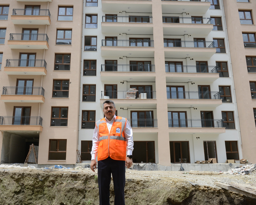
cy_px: 102
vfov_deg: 44.5
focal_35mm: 33
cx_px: 114
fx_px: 250
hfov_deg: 54.1
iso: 800
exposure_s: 1/320
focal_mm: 29
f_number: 18
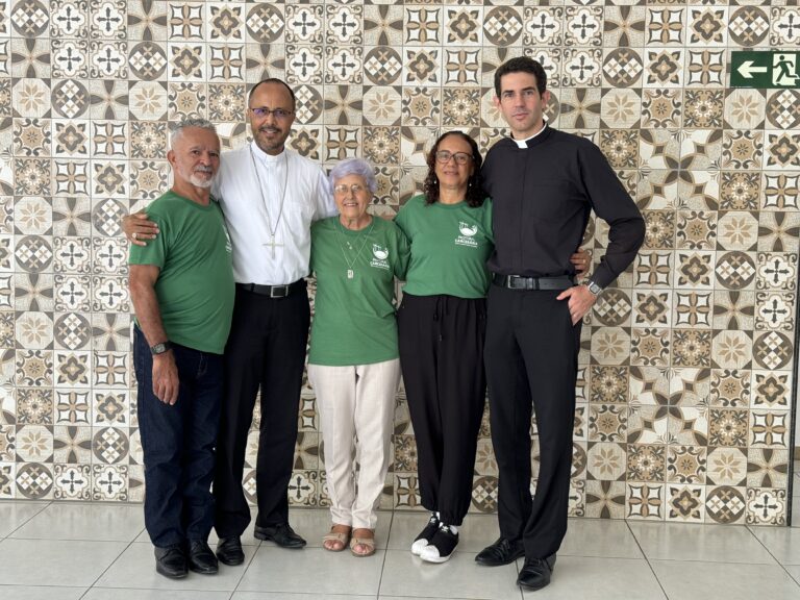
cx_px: 400
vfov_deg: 30.3
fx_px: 1109
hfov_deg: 39.7
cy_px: 300
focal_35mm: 48
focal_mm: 6.86
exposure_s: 1/60
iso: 100
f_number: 1.78
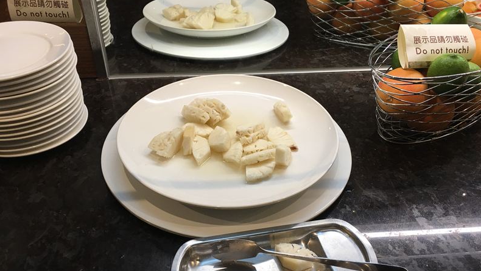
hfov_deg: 61.0
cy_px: 168
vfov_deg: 36.5
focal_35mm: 32
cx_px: 242
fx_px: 408
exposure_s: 1/30
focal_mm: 4.15
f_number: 2.2
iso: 32
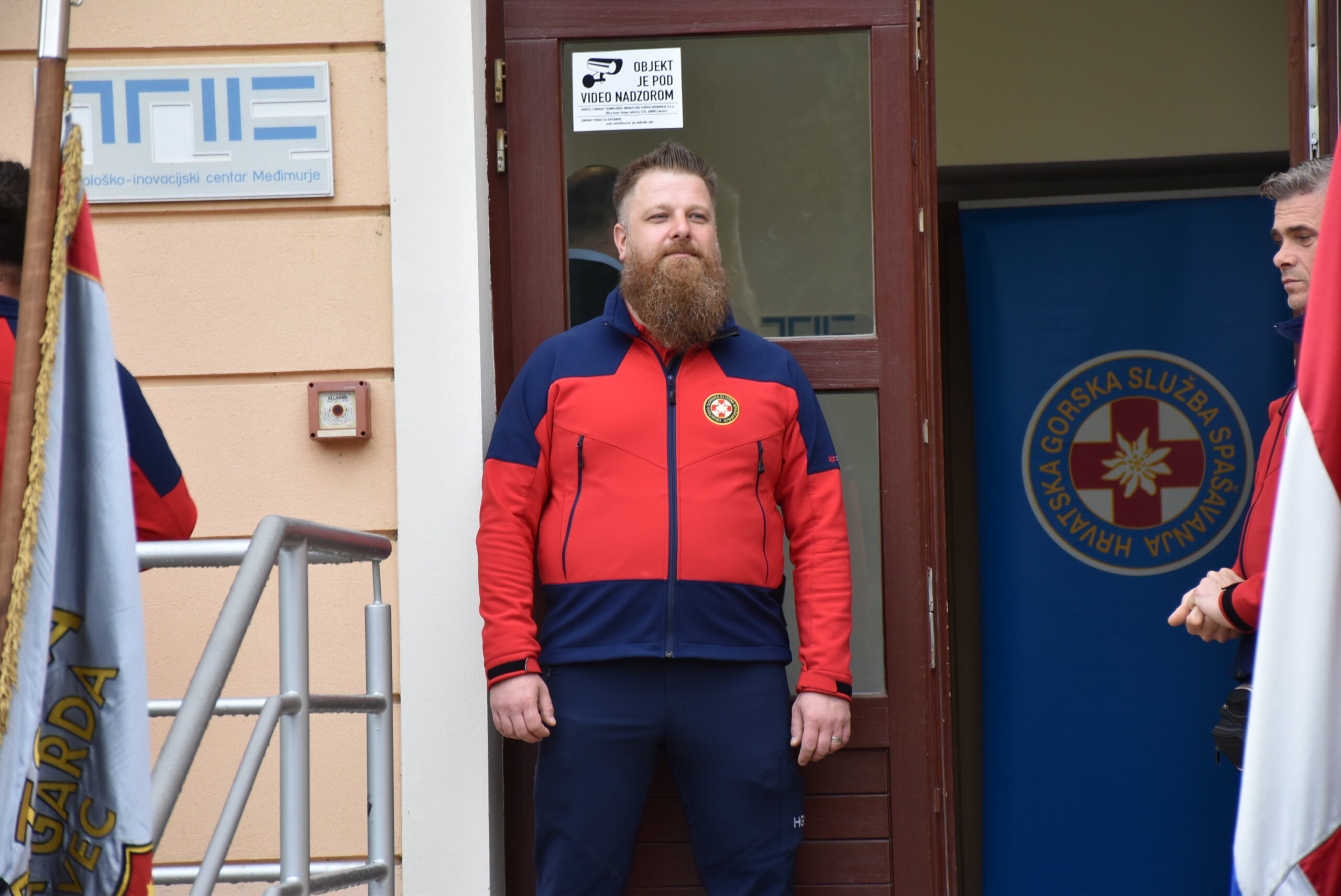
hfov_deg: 13.7
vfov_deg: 9.2
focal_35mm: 150
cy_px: 448
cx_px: 670
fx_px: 5591
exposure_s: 1/80
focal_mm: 100
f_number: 5.6
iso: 400
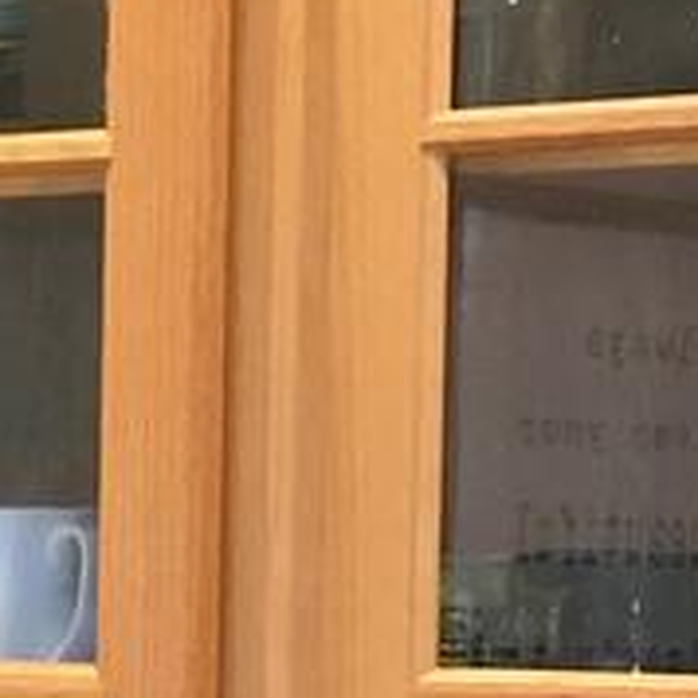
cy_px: 827
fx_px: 5042
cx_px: -412
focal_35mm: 221
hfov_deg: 7.7
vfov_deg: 7.8
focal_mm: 4.15
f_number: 2.2
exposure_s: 1/24
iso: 200
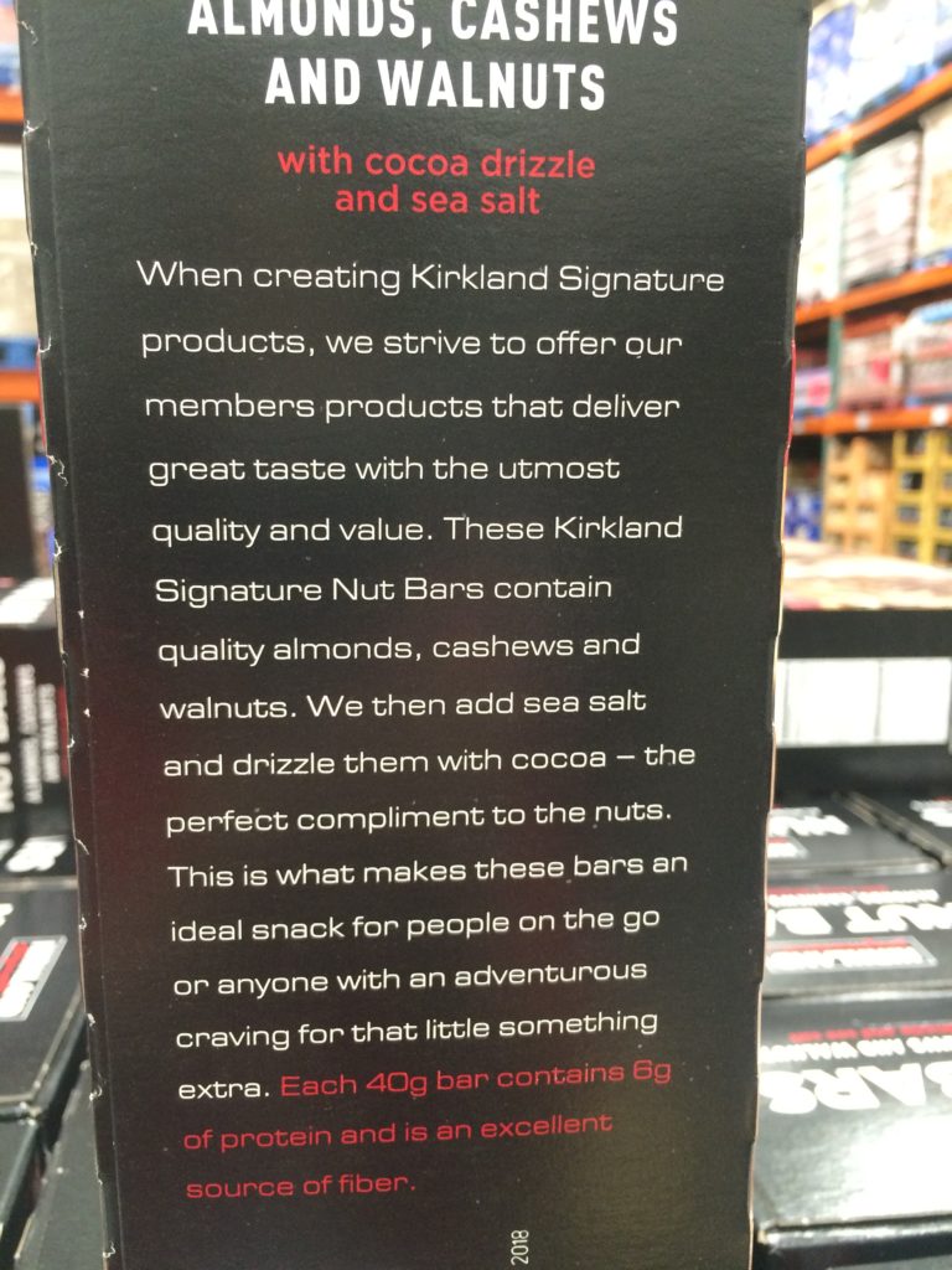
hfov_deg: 48.2
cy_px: 635
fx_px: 1063
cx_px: 476
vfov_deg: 61.7
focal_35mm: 29
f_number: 2.2
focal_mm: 4.15
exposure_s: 1/30
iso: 160
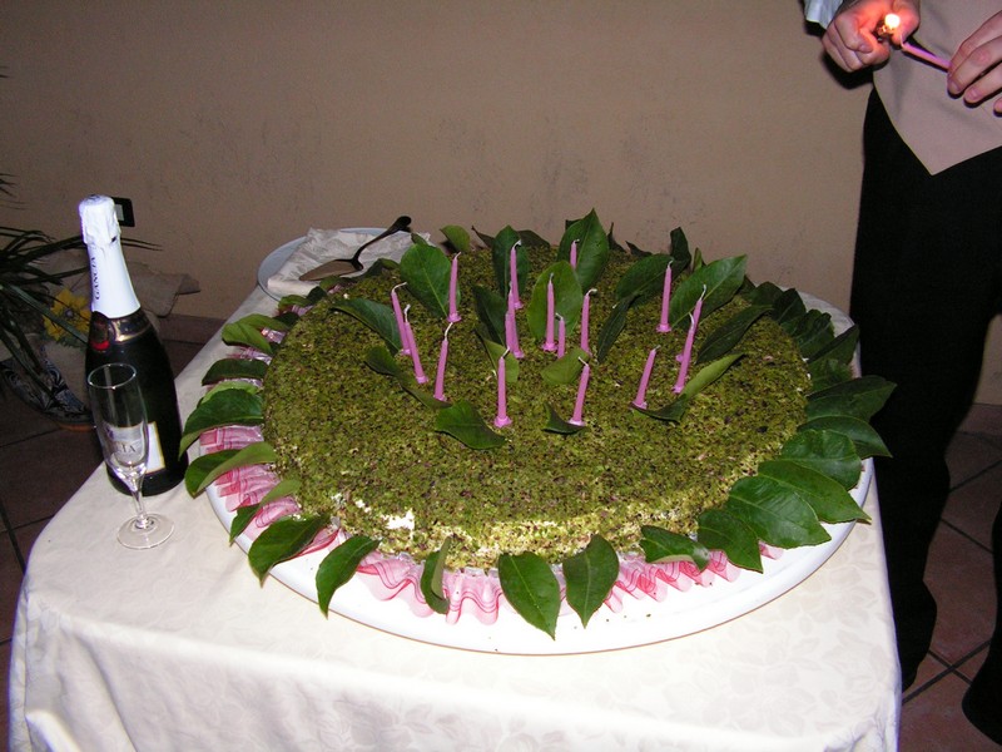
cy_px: 376
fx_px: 1042
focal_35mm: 36
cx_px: 501
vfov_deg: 39.7
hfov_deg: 51.4
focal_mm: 6
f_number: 3.2
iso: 200
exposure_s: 1/40
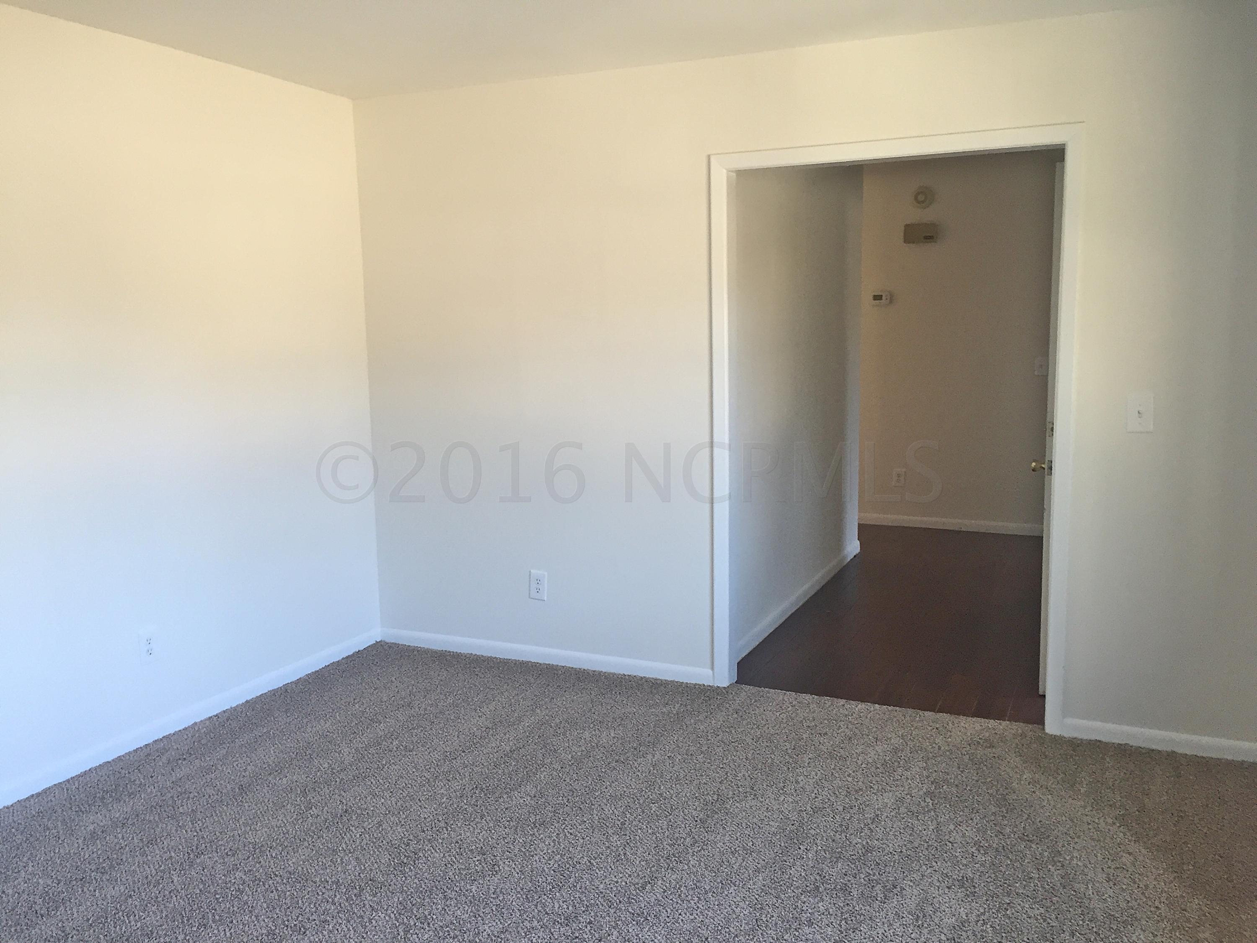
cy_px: 472
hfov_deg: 61.7
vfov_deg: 48.2
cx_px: 628
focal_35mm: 29
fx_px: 1053
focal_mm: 4.15
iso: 80
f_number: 2.2
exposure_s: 1/30
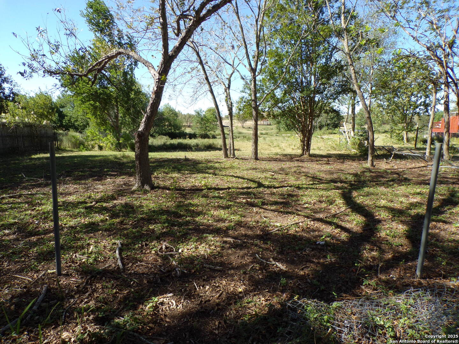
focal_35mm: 24
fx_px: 318
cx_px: 230
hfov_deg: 71.6
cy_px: 172
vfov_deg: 56.8
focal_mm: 4.3
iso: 80
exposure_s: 1/150
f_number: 5.8
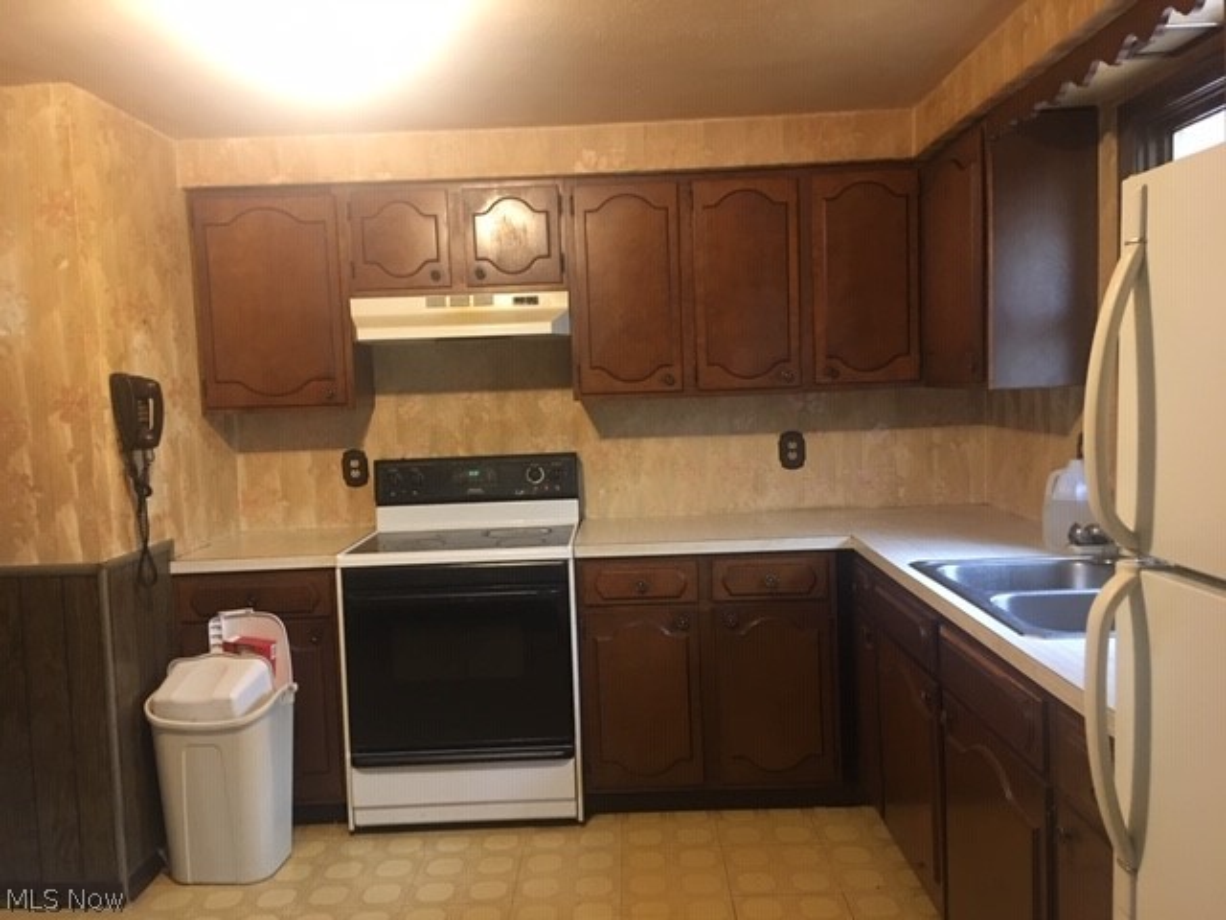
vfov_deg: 48.2
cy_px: 460
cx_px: 613
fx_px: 1027
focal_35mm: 29
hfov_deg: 61.7
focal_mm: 4.15
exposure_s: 1/4
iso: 50
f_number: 2.2
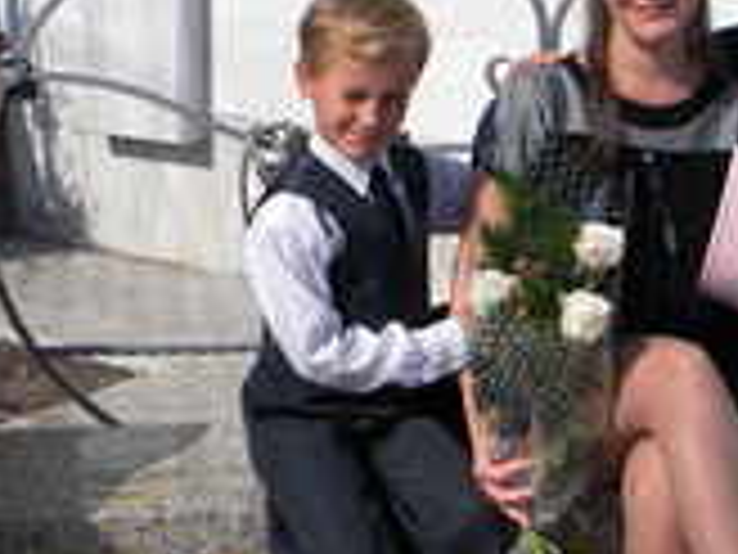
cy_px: 212
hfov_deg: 24.9
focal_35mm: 77
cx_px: 608
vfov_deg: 19.1
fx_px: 1642
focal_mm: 5
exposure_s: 1/463
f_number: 7
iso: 80
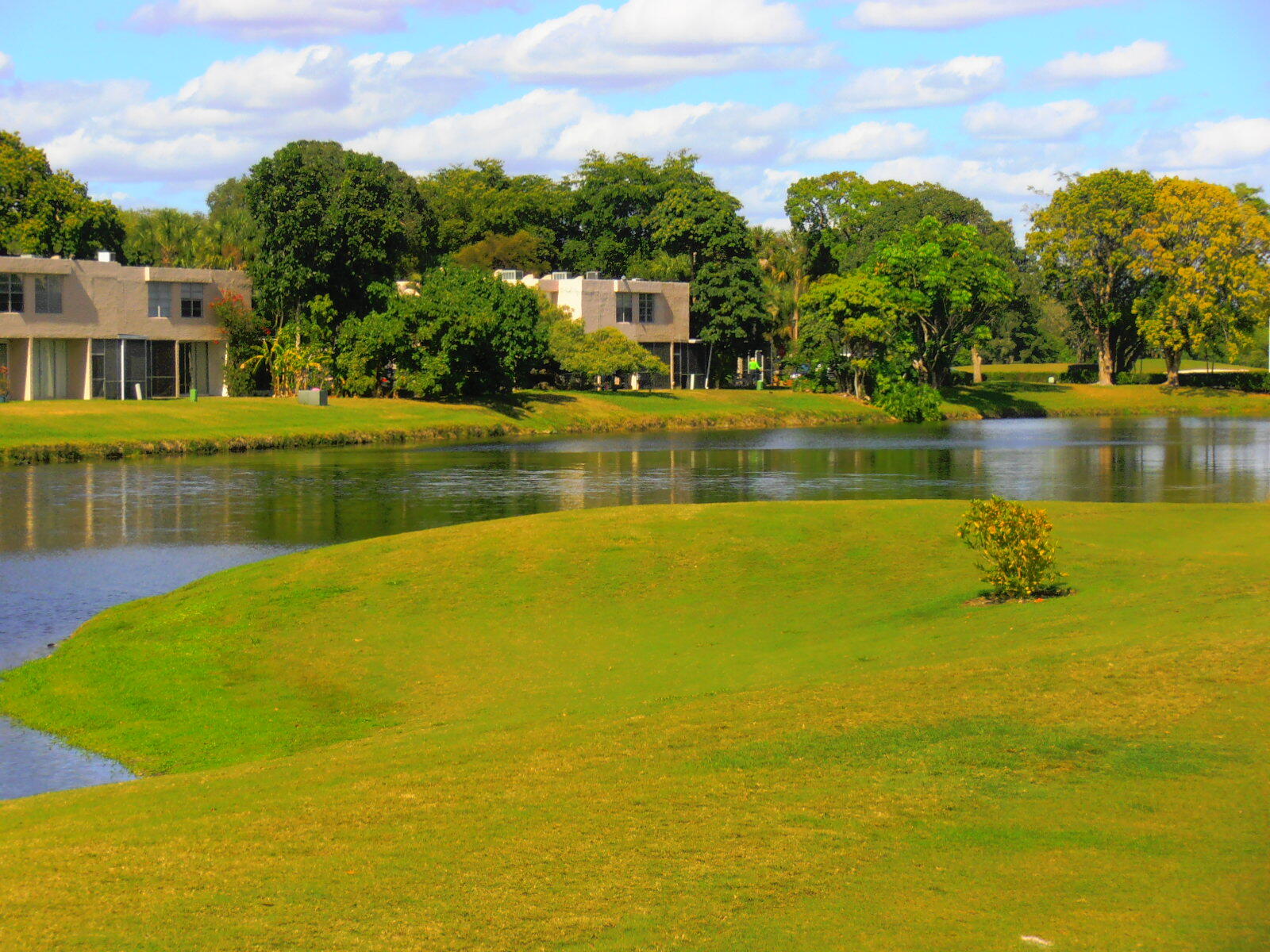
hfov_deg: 17.7
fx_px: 4072
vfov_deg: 13.3
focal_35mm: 111
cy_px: 476
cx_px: 635
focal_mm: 19.64
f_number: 5.5
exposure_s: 1/500
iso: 80
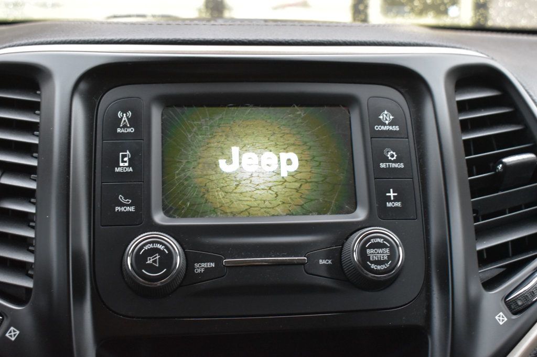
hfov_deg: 38.9
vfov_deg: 26.5
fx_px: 760
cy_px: 178
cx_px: 268
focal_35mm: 51
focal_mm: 34
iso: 1600
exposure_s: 1/15
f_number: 6.3
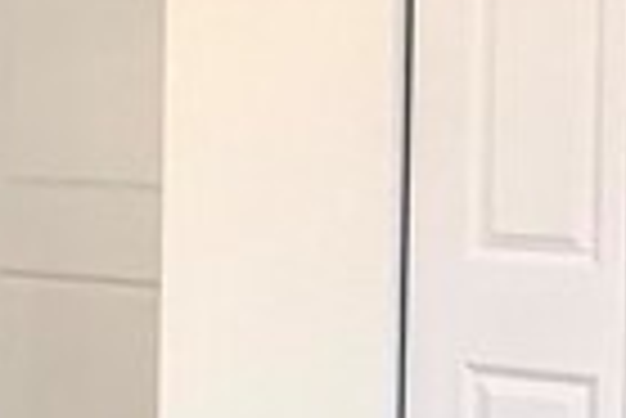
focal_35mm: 107
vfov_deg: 12.8
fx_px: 1863
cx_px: -50
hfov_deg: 18.4
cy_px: 117
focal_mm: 2.22
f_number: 2.2
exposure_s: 1/120
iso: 200
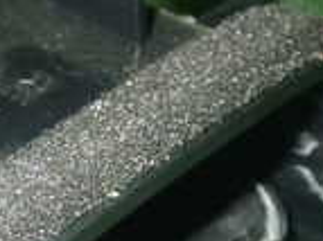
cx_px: -197
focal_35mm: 160
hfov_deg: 11.7
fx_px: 1492
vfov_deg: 9.2
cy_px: 180
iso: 800
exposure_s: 1/40
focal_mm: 6.83
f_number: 8
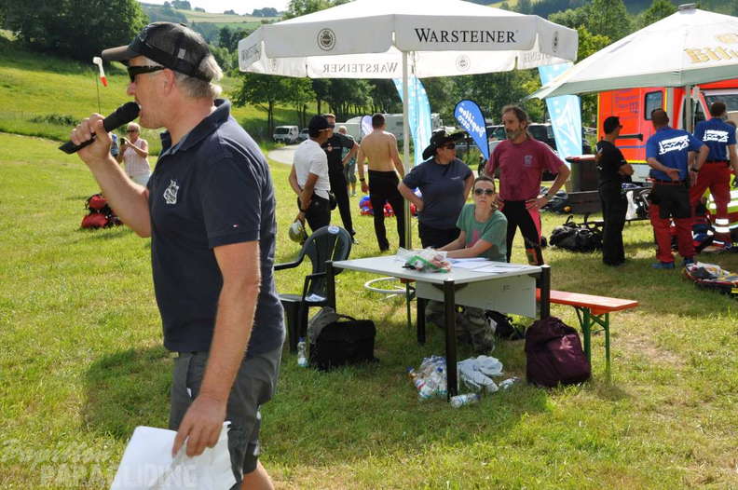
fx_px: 921
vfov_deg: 29.8
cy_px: 245
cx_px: 369
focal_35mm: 45
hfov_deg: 43.7
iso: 200
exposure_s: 1/200
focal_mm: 30
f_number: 10
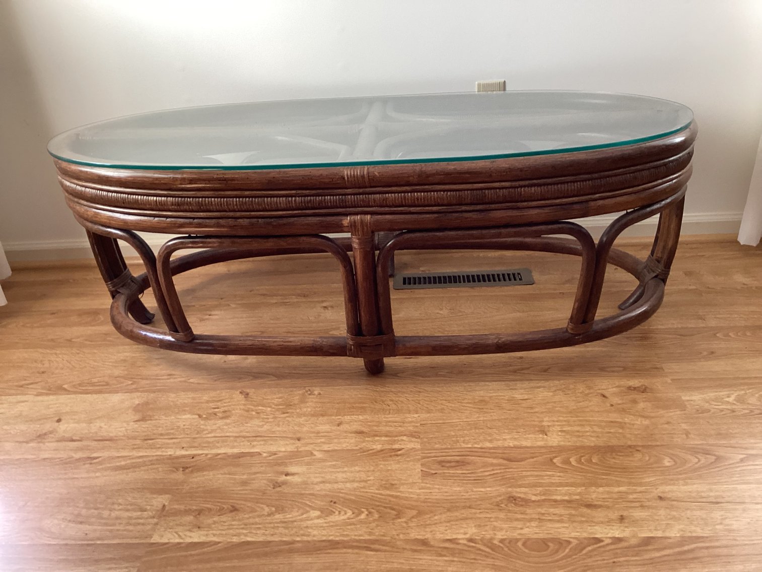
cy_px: 286
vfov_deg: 45.4
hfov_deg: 58.3
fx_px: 682
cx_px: 381
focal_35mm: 31
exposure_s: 1/60
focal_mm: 3.3
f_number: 2.4
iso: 125
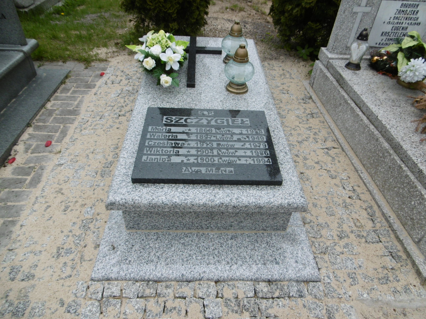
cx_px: 213
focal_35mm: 24
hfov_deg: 71.6
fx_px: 295
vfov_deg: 56.8
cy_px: 160
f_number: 3.1
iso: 100
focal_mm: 4.3
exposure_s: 1/400
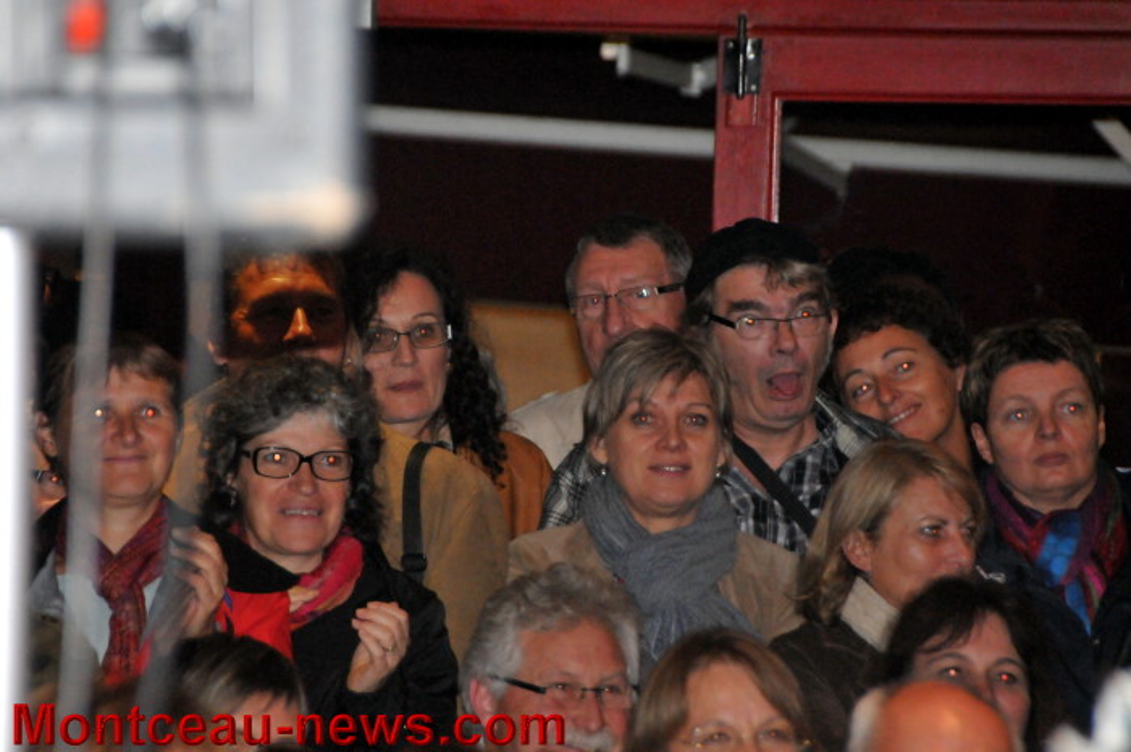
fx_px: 9414
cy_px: 376
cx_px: 566
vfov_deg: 4.6
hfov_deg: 6.9
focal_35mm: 300
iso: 3200
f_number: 5.6
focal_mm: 200
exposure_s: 1/200
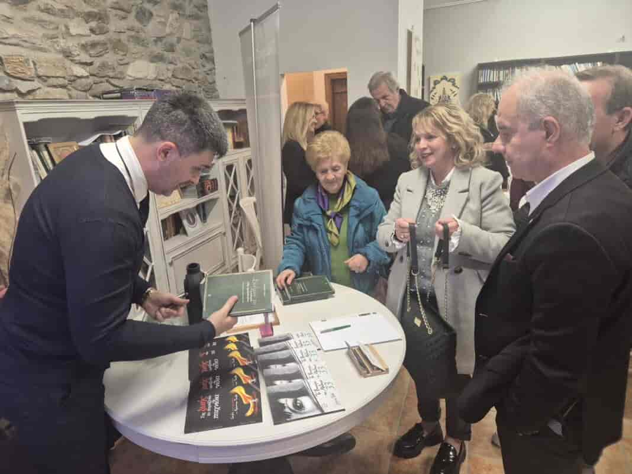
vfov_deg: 58.9
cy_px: 237
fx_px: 420
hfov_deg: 73.9
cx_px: 316
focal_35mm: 23
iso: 320
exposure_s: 1/100
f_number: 1.8
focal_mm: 5.4
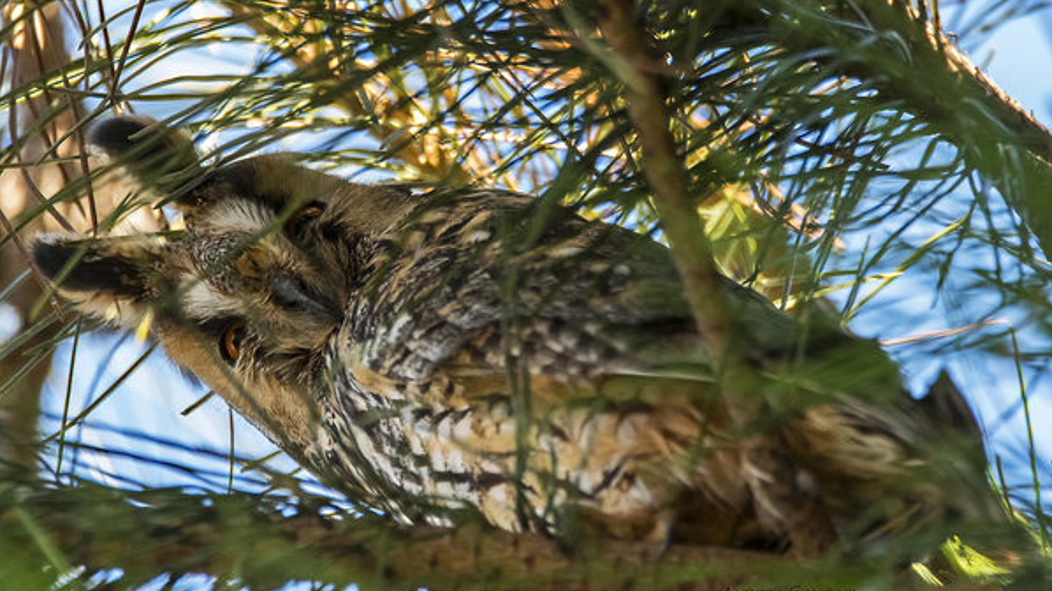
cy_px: 262
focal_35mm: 946
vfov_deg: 1.3
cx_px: 526
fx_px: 26381
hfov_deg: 2.3
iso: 4000
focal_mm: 600
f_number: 6.3
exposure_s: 1/500
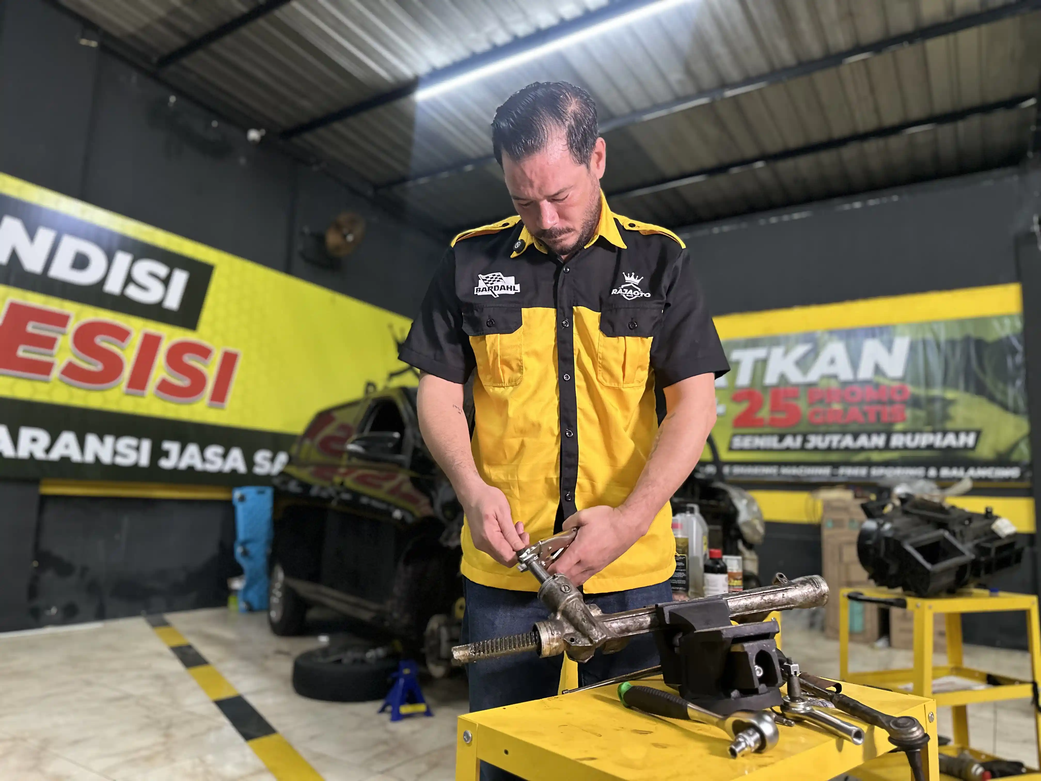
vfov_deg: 56.8
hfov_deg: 71.6
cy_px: 390
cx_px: 520
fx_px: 722
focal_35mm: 24
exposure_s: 1/60
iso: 500
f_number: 1.78
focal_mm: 6.86
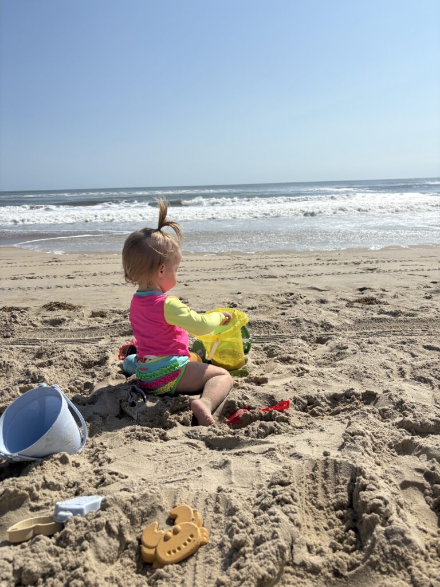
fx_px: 441
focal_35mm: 26
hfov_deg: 53.1
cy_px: 294
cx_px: 220
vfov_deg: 67.3
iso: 50
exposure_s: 1/8850
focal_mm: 5.96
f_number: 1.6
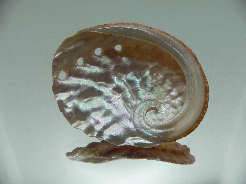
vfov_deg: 40.7
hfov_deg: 52.6
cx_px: 123
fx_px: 249
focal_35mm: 35
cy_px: 92
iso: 80
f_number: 2.8
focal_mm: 4.6
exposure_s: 1/100
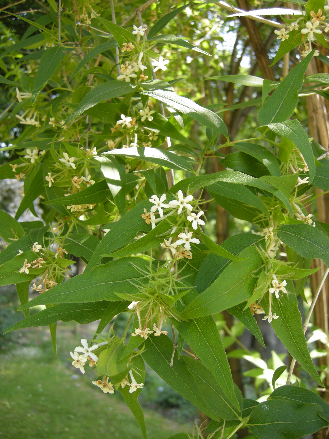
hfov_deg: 40.7
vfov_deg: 52.6
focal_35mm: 35
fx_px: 444
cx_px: 164
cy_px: 220
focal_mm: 7.5
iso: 64
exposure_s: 1/69
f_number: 3
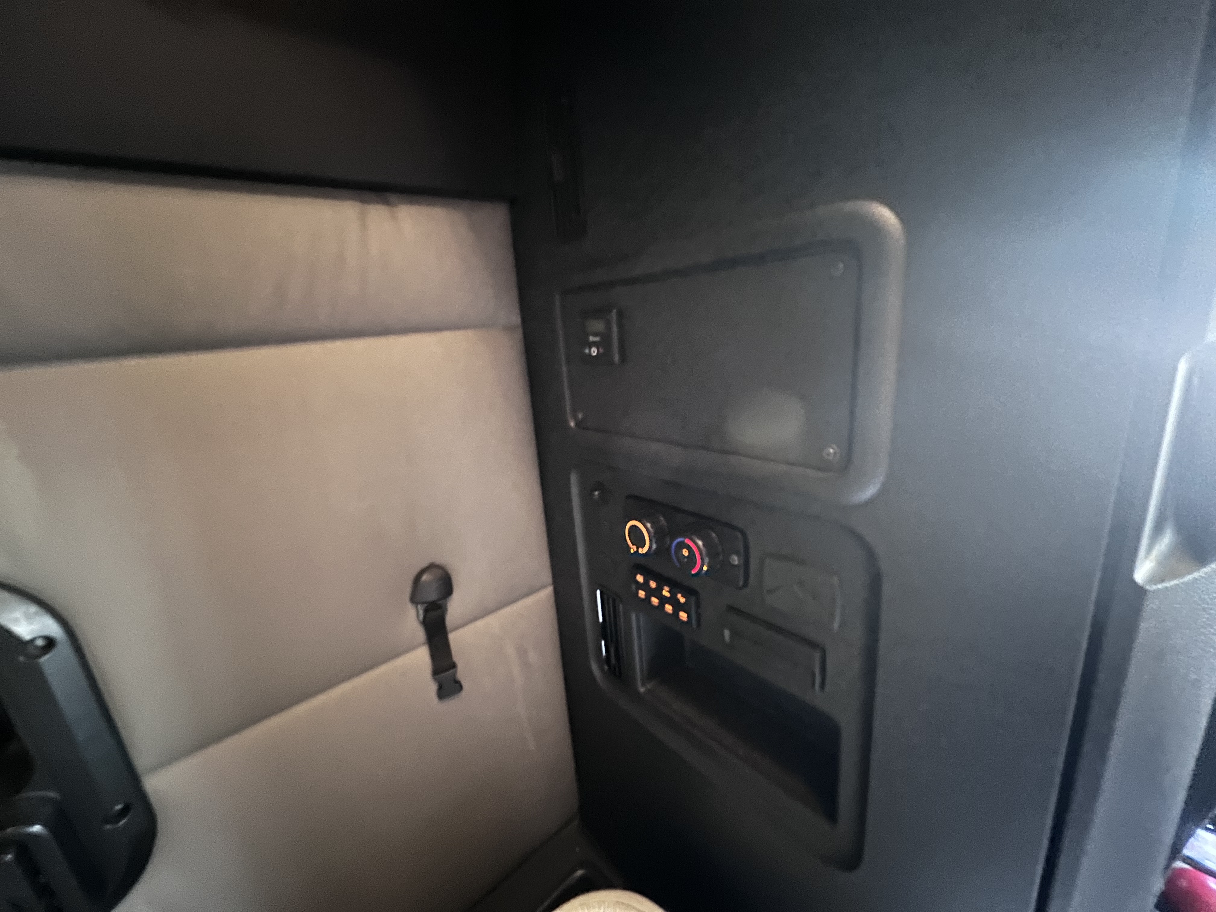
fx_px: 457
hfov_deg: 106.2
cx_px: 608
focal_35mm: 13
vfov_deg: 89.9
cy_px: 456
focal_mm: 1.57
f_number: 1.8
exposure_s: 1/8
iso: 640
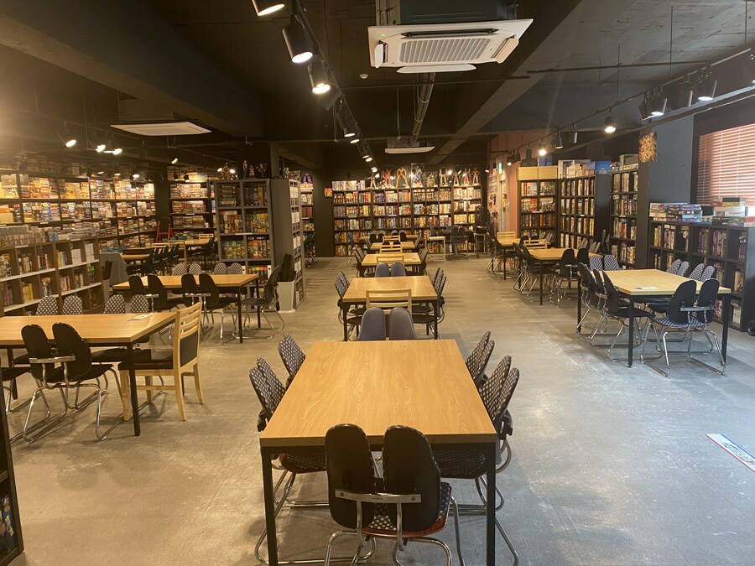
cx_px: 378
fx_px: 567
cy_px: 283
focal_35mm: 26
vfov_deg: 53.1
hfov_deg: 67.3
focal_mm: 4.25
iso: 250
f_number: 1.8
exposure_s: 1/60
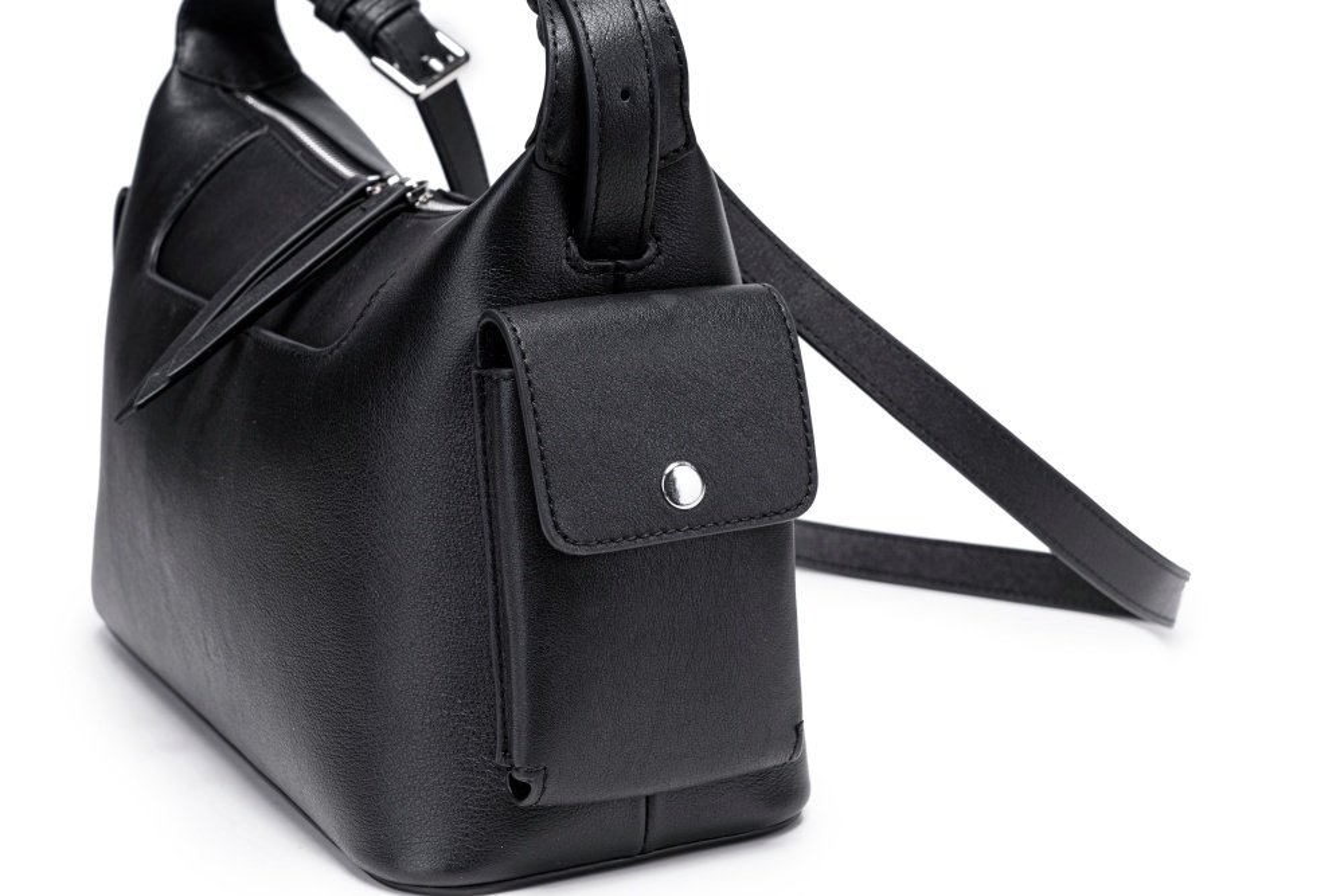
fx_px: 2539
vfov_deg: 20.0
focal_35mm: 68
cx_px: 672
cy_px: 448
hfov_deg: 29.7
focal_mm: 68
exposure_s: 1/125
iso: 100
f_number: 13
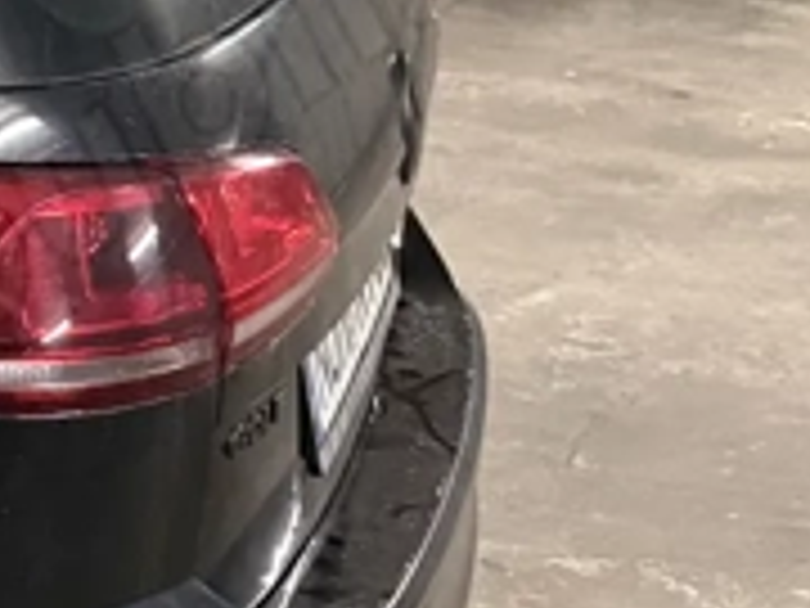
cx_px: -1215
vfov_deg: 11.1
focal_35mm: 133
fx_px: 3112
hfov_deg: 11.7
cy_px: 63
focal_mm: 6.76
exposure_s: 1/33
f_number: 1.78
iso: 800
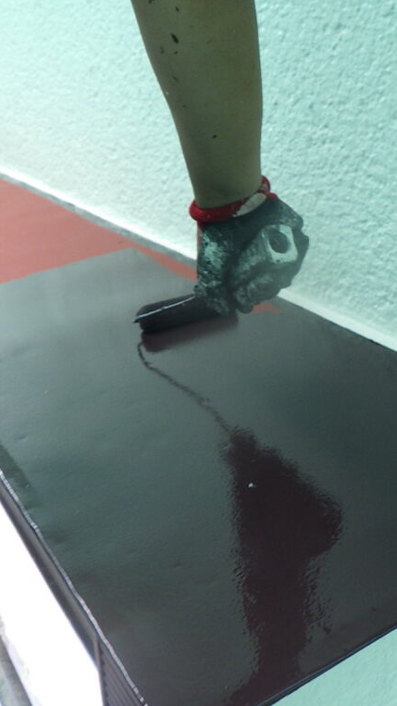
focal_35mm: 41
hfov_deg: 28.7
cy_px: 353
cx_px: 279
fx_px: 767
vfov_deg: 49.4
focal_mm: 5
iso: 125
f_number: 3.5
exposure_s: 1/60
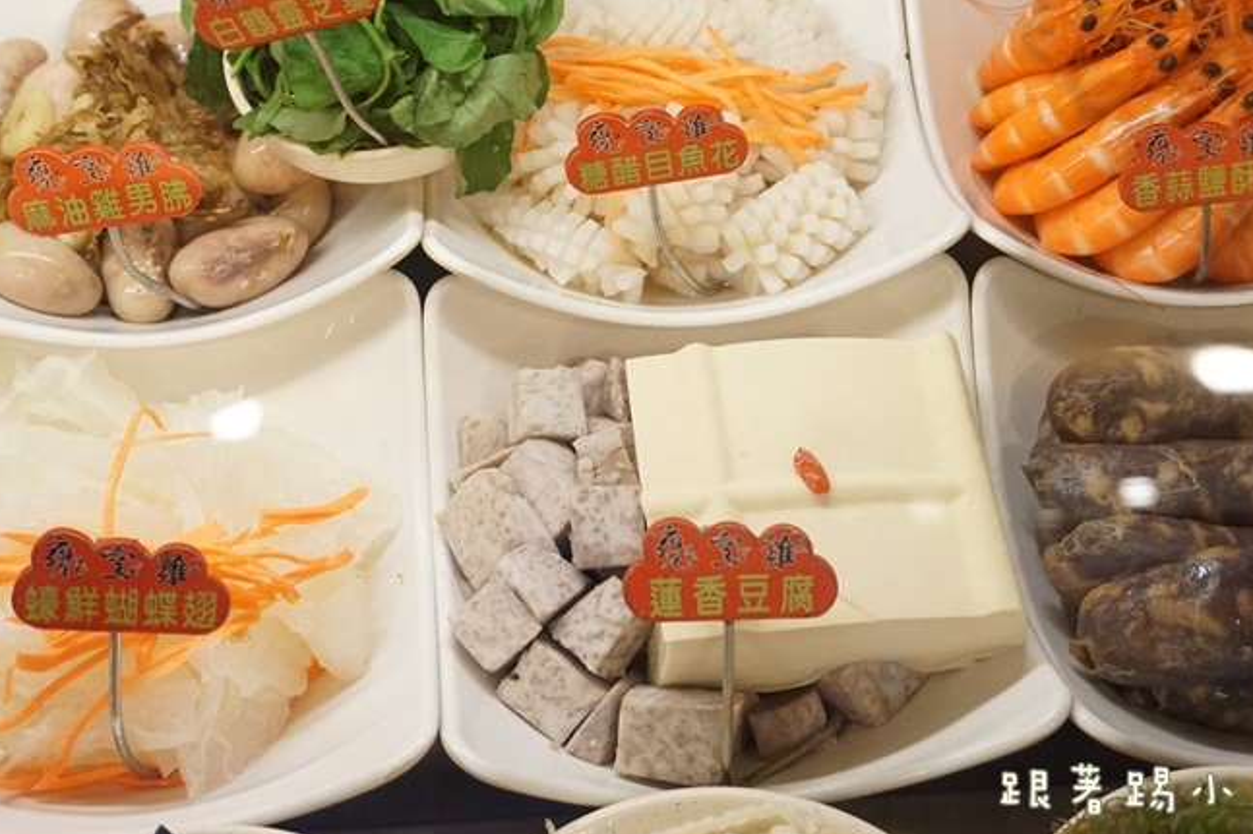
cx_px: 651
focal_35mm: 57
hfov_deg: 35.1
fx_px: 1983
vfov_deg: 23.5
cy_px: 194
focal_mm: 24
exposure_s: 1/160
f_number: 4.5
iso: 1250
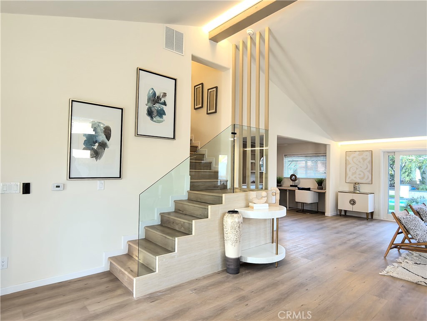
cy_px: 160
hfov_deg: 81.7
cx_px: 214
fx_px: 247
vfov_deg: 66.0
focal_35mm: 20
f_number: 2.2
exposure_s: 1/60
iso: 320
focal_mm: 1.95
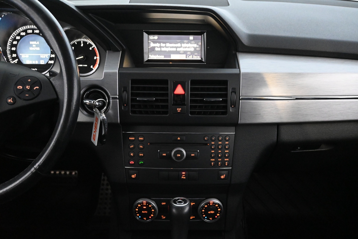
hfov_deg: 55.1
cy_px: 120
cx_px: 179
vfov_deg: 38.4
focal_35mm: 34
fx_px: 343
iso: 9000
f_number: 4.2
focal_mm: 23
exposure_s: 1/40
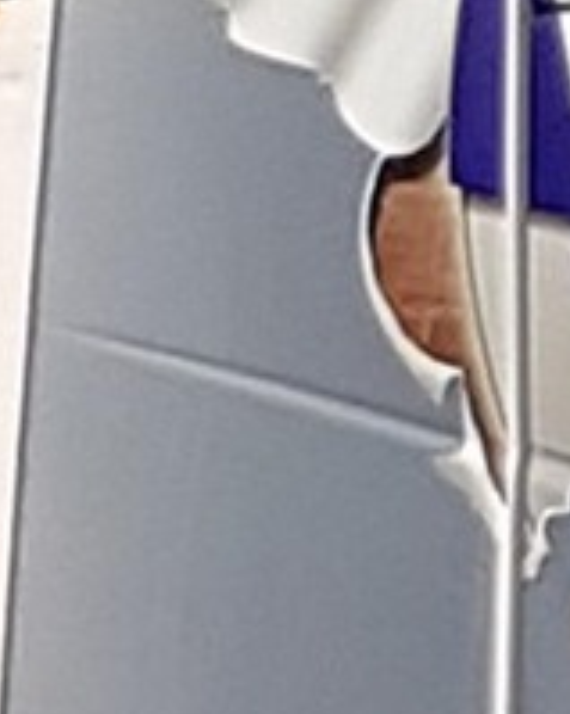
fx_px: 5698
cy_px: -34
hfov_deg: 5.4
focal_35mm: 270
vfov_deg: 7.1
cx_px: 1599
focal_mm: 4.15
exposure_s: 1/183
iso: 25
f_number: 2.2
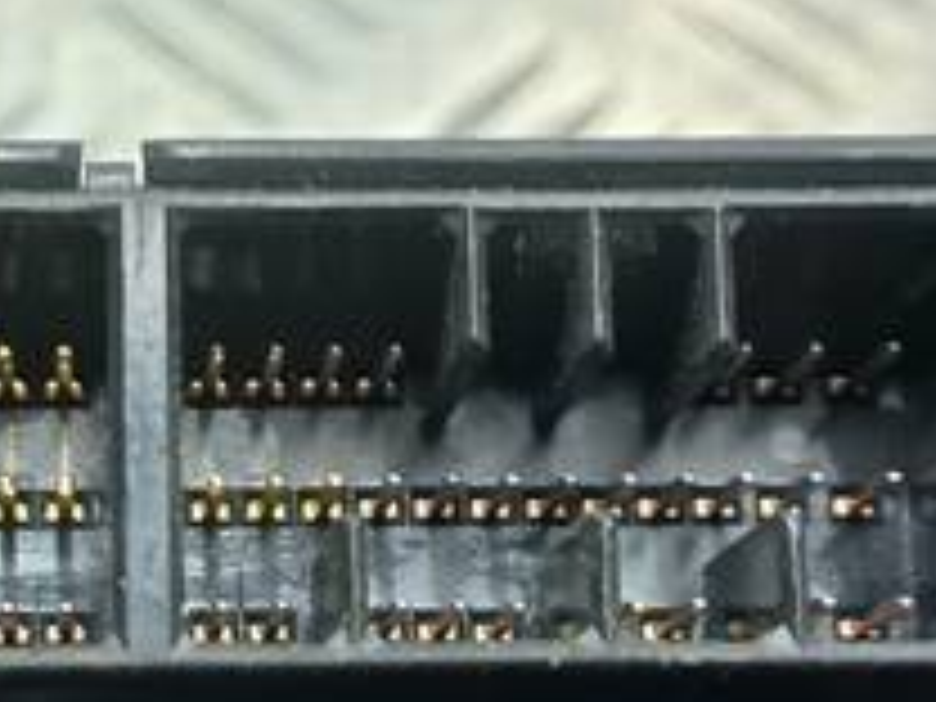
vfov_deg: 12.0
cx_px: 81
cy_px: 459
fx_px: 3326
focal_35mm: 123
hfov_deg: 15.8
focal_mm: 4.6
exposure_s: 1/50
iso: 50
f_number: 1.8
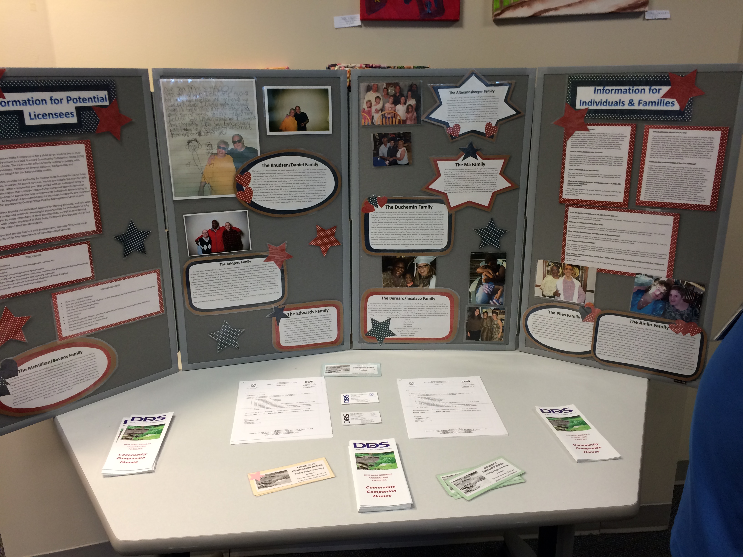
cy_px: 278
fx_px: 622
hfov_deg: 61.7
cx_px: 372
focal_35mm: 29
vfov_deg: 48.2
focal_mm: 4.15
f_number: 2.2
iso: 64
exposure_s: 1/30
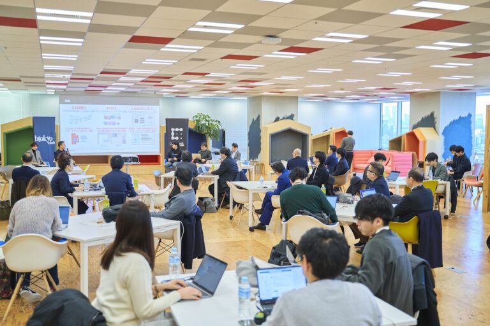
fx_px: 504
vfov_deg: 35.9
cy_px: 163
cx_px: 245
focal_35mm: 37
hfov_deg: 51.9
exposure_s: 1/125
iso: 500
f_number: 2.8
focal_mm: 37
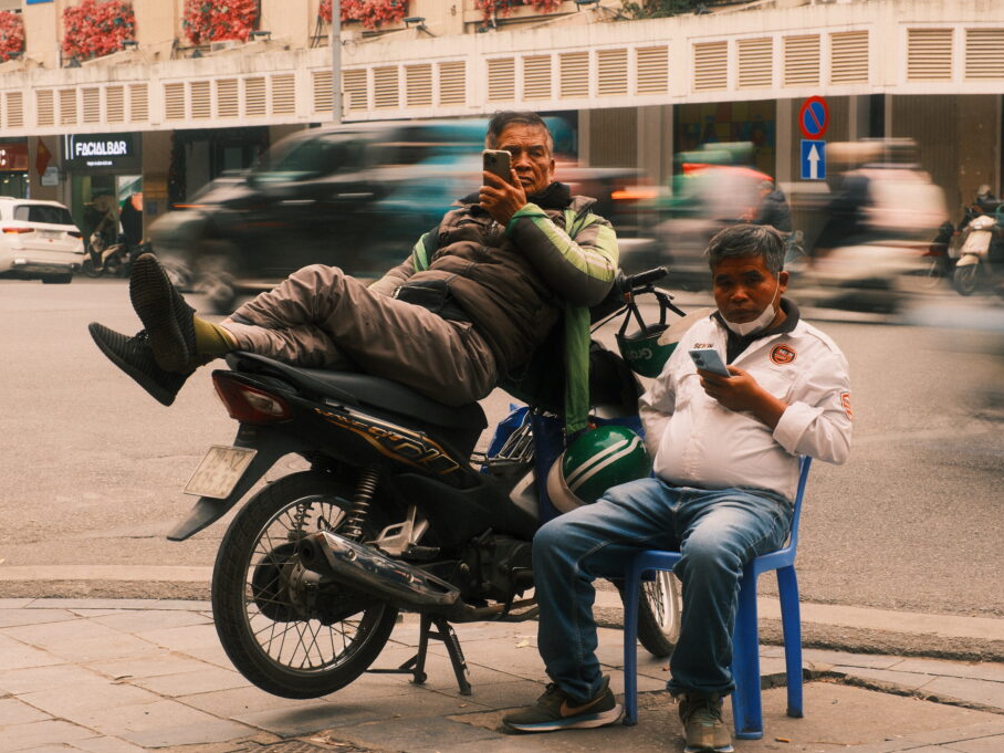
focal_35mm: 77
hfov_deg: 25.3
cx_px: 514
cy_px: 376
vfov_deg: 19.1
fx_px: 2233
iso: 500
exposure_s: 1/8
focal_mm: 47.5
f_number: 7.1
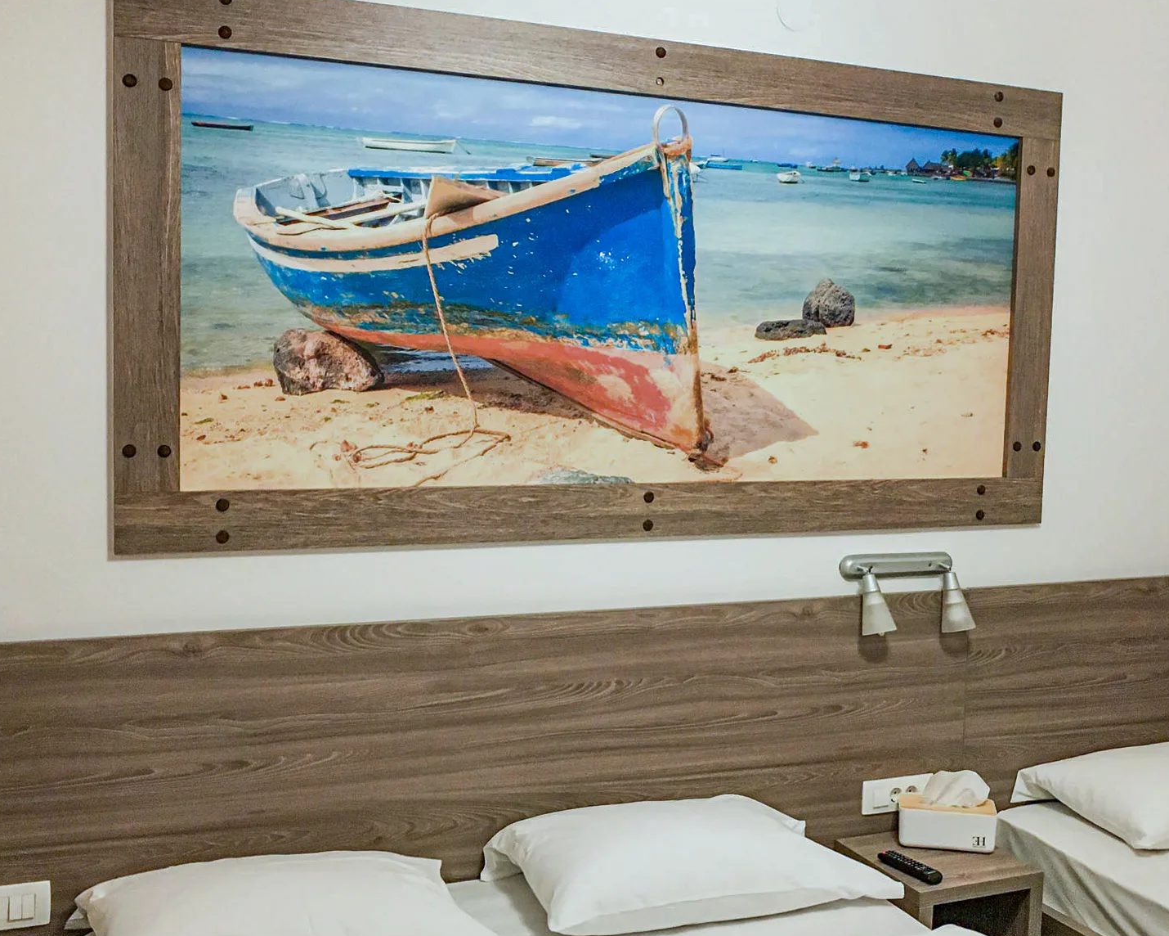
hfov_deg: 47.9
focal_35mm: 38
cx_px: 637
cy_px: 467
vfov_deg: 39.2
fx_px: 1315
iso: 250
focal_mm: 4.15
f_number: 2.2
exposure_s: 1/35
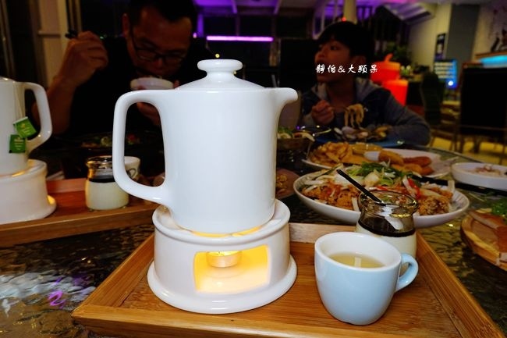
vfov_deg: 53.1
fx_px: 338
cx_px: 254
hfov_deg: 73.8
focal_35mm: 24
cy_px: 169
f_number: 2.8
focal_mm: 9
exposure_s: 1/30
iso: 400
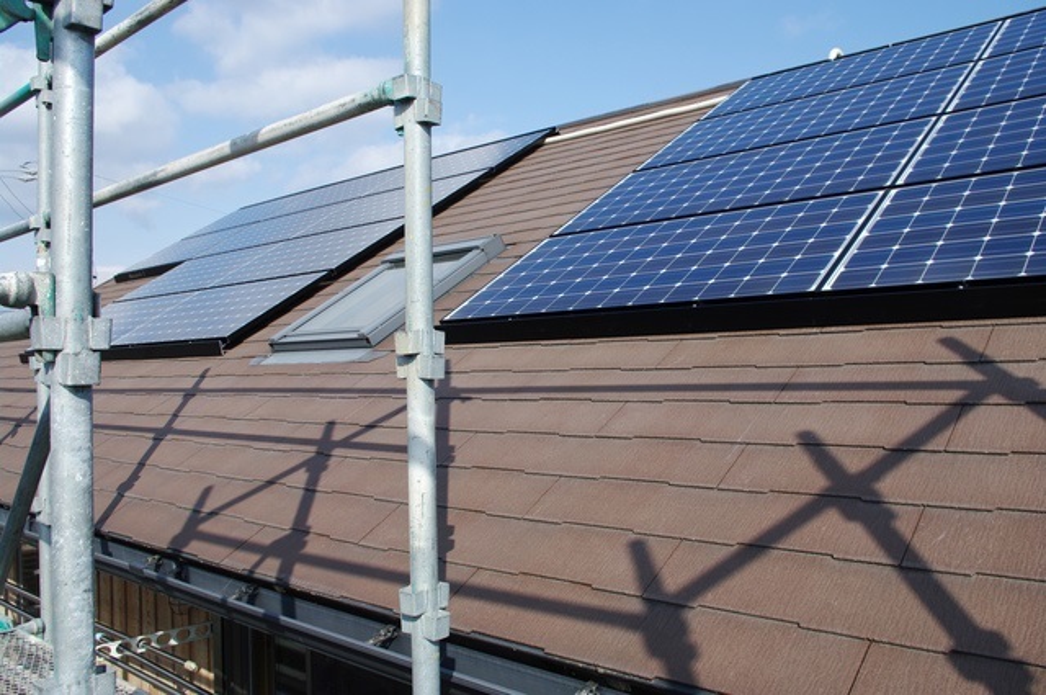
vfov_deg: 43.5
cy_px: 348
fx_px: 871
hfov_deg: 62.0
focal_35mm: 30
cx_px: 523
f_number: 10
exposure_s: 1/125
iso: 100
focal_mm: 20
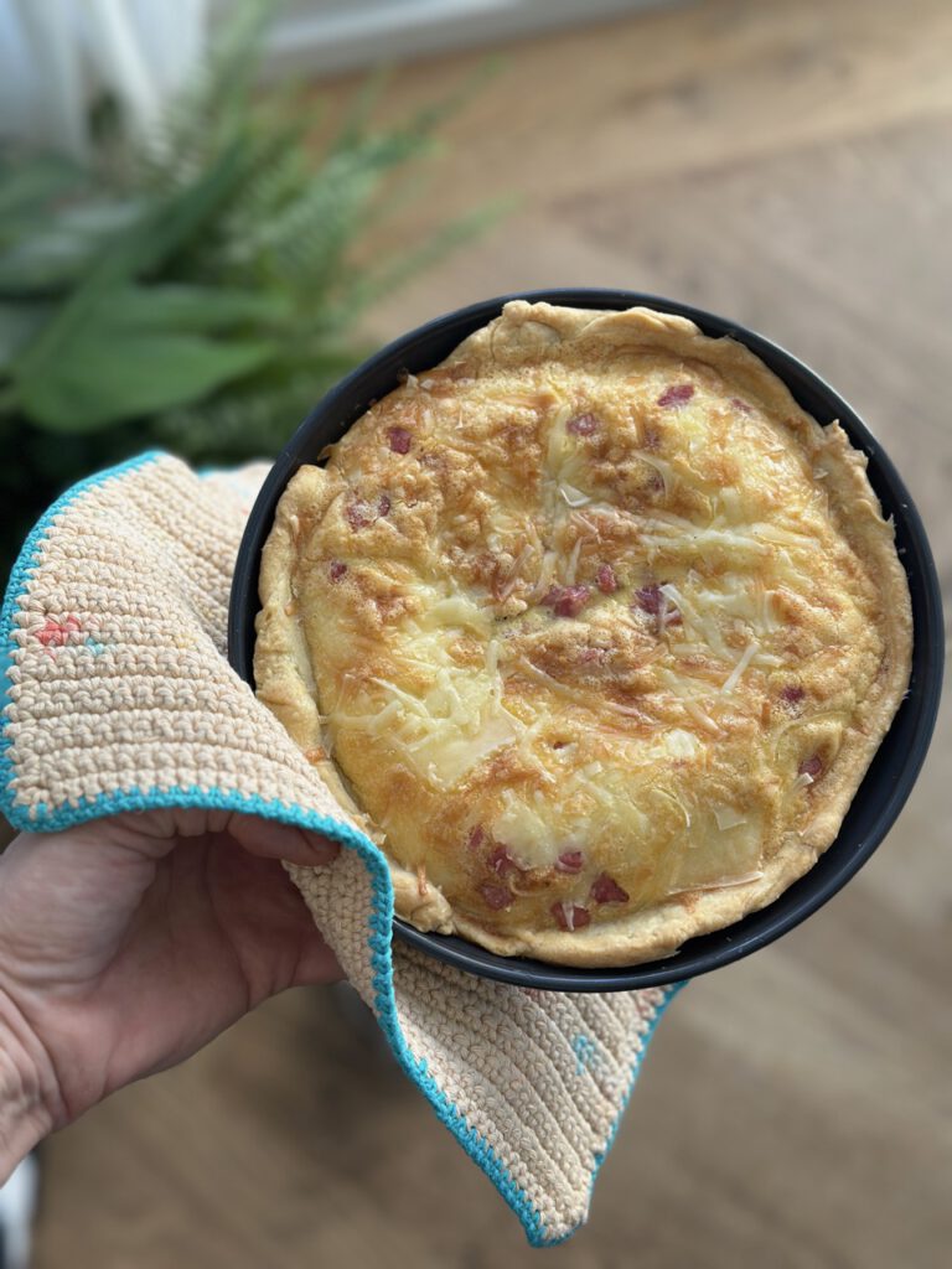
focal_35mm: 48
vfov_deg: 39.7
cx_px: 476
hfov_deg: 30.3
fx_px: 1760
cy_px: 634
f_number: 1.78
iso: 80
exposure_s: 1/480
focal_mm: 6.86
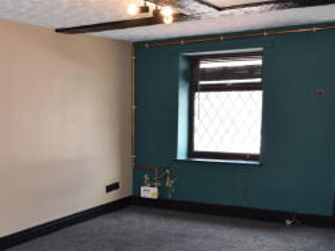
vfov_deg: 29.3
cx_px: 80
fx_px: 474
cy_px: 183
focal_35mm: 49
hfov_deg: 37.8
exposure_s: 1/125
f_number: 5.6
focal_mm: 18
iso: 800
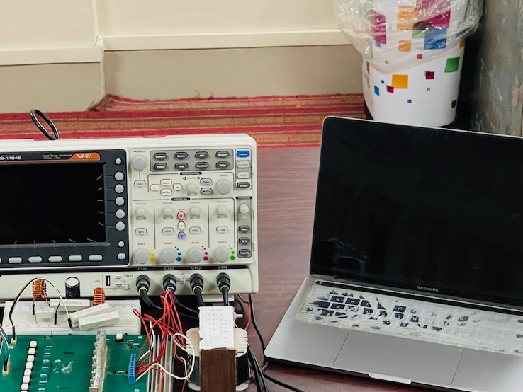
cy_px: 144
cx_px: 131
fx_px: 1678
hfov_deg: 17.6
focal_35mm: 111
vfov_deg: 13.3
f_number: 2.2
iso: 500
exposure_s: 1/34
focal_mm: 7.5
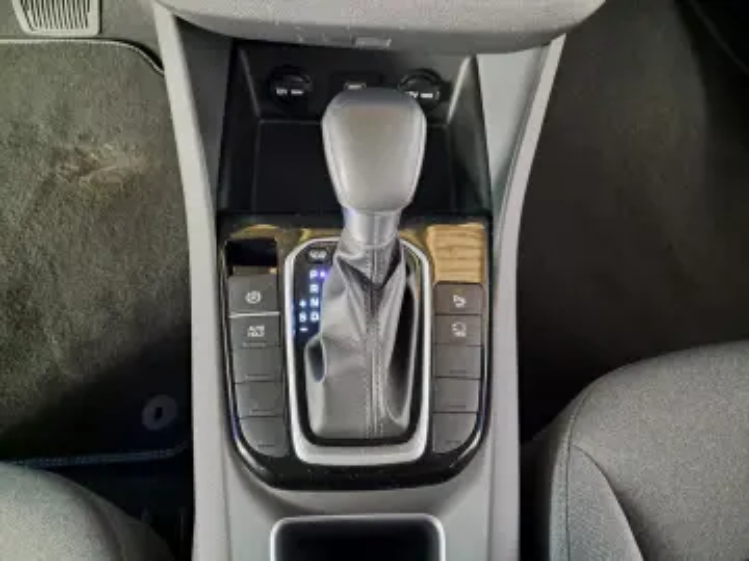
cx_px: 374
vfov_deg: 51.4
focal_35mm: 27
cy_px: 280
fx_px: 584
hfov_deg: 65.3
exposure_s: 1/17
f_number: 1.8
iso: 2000
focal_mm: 4
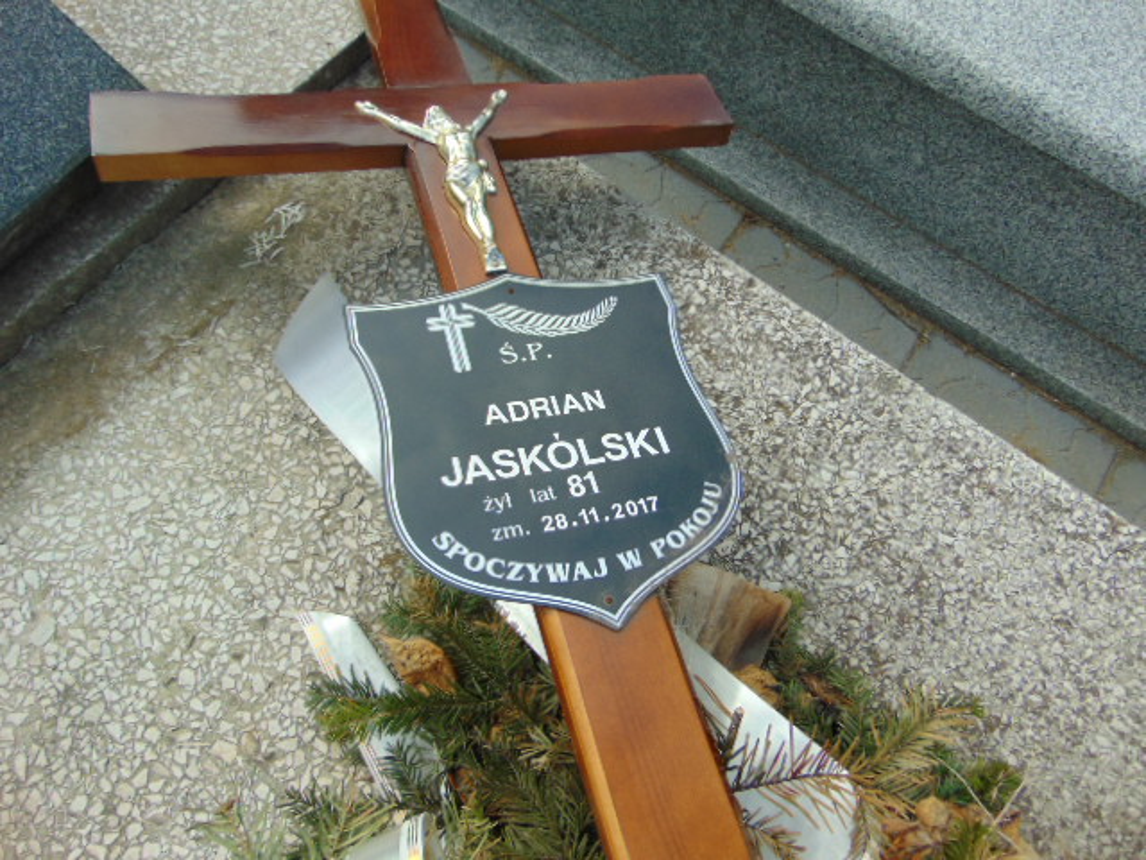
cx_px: 573
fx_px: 828
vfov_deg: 54.9
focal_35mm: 25
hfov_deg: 69.4
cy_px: 430
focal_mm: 4.5
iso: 80
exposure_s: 1/1000
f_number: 3
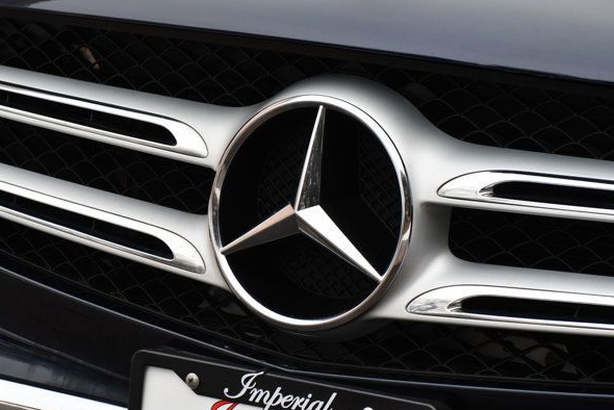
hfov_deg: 12.4
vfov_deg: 8.3
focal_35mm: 166
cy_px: 195
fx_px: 2832
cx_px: 321
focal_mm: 102
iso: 220
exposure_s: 1/250
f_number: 5.6
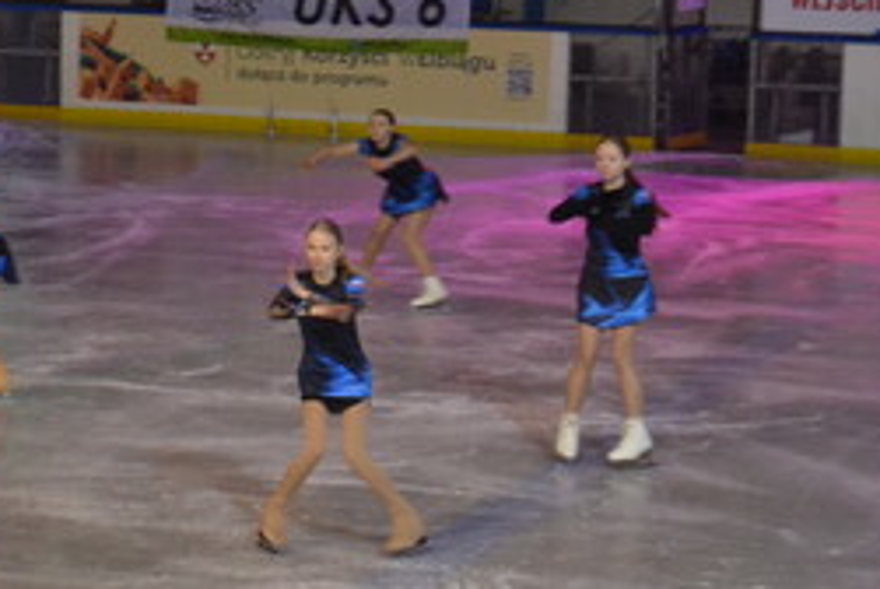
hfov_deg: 14.6
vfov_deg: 9.8
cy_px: 249
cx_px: 249
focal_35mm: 140
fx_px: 3422
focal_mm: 55
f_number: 5.6
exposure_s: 1/50
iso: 3200
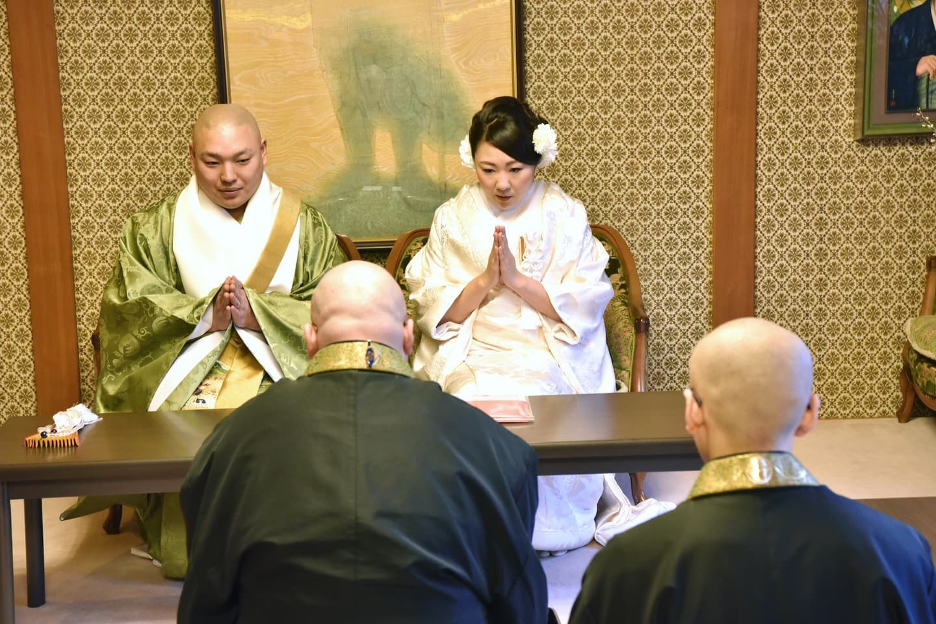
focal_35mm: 70
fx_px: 1820
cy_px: 312
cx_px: 468
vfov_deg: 19.5
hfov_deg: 28.8
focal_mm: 70
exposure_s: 1/60
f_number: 6.3
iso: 4000
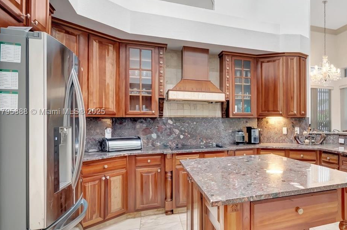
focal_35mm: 26
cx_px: 286
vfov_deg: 49.4
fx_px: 250
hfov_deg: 62.5
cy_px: 112
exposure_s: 1/2
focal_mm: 10
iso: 640
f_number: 8
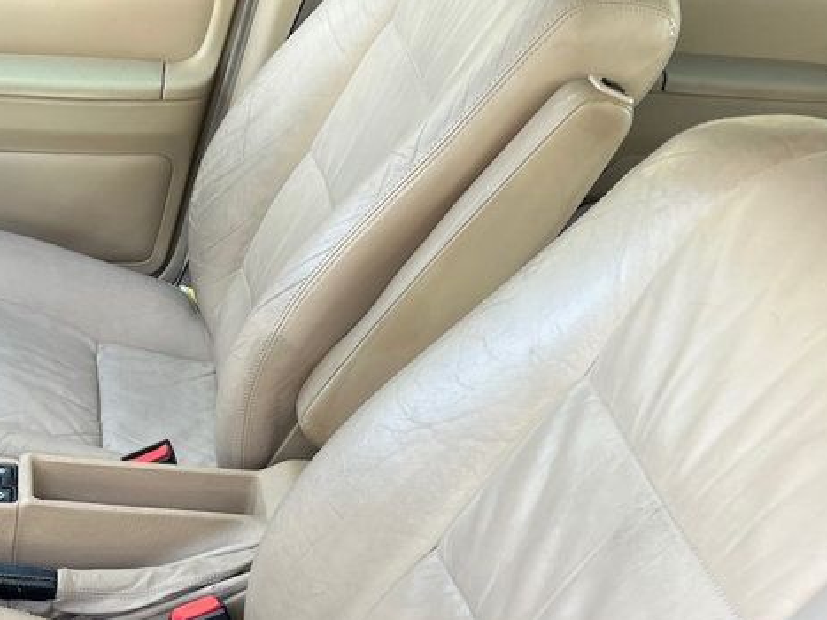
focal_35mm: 57
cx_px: 74
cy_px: 673
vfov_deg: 24.1
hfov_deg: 32.1
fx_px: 1361
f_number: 1.5
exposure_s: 1/121
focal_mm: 5.7
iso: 50
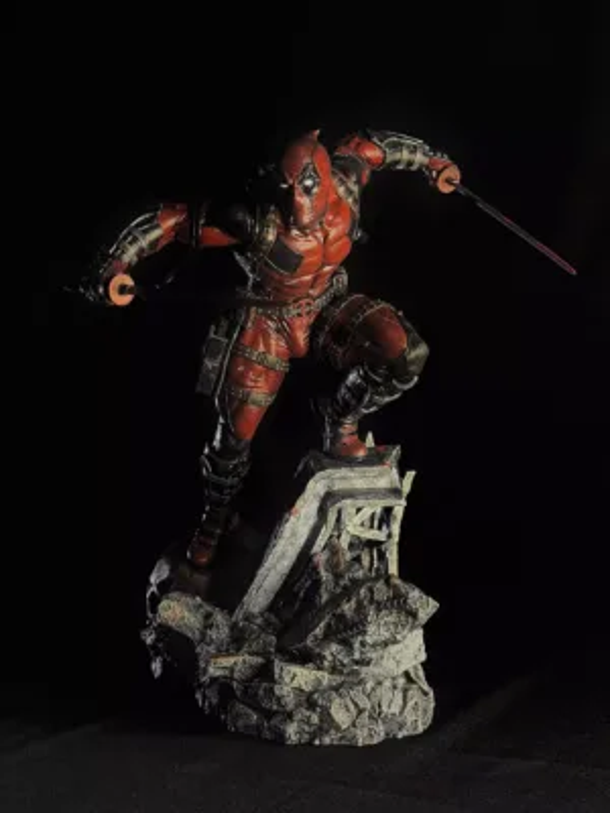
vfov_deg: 39.7
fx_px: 1128
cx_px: 305
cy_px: 406
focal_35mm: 48
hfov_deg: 30.3
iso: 320
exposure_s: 1/32
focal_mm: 6.76
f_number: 1.78
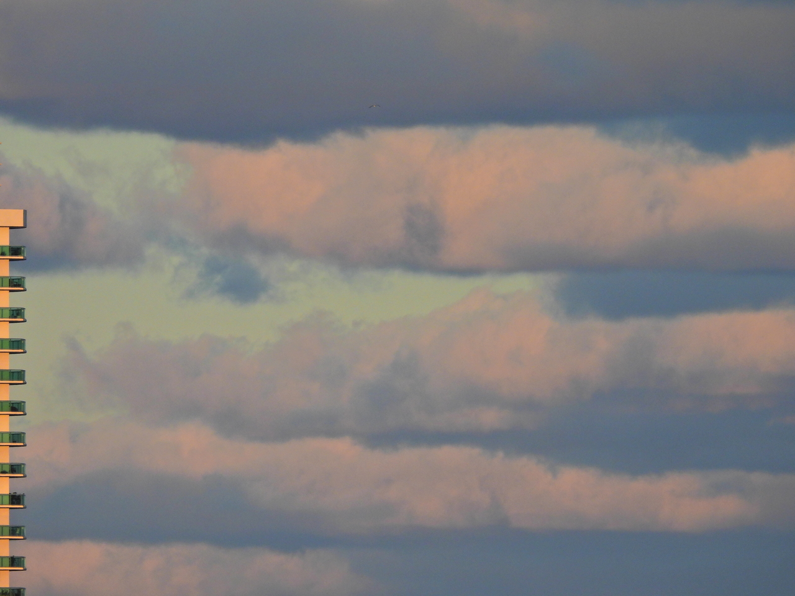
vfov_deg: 1.5
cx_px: 398
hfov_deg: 2.0
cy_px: 298
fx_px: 22966
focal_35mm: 1000
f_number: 5.6
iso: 180
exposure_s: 1/500
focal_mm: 178
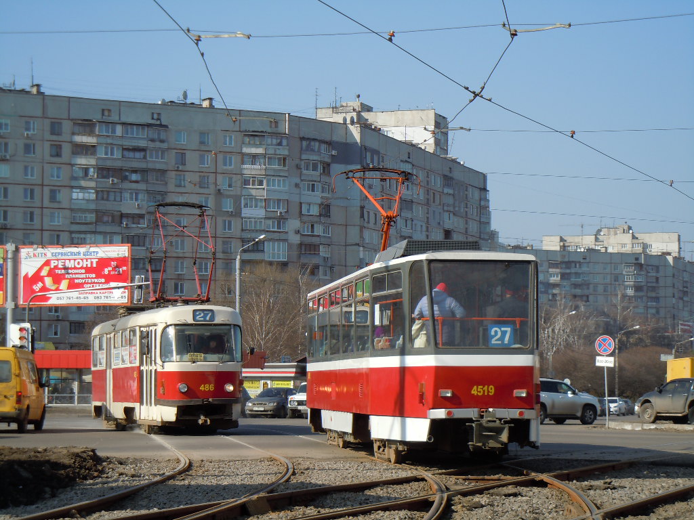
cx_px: 347
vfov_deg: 14.5
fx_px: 2045
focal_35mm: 102
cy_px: 260
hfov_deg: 19.3
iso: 100
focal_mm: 18.3
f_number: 4.5
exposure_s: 1/640
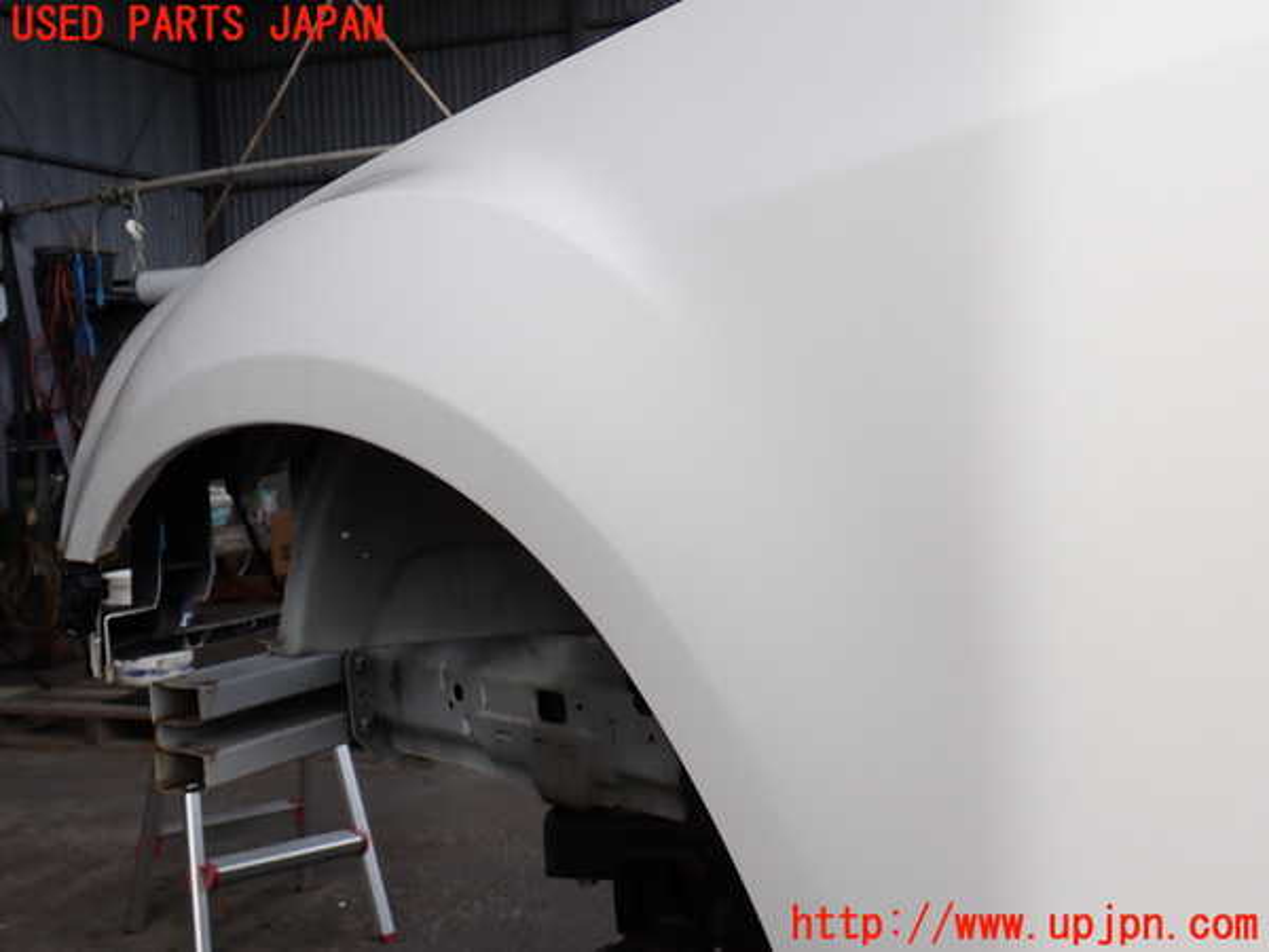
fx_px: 1503
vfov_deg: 35.1
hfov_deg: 45.8
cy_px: 476
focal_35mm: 41
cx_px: 634
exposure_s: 1/250
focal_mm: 7.31
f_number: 4
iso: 100
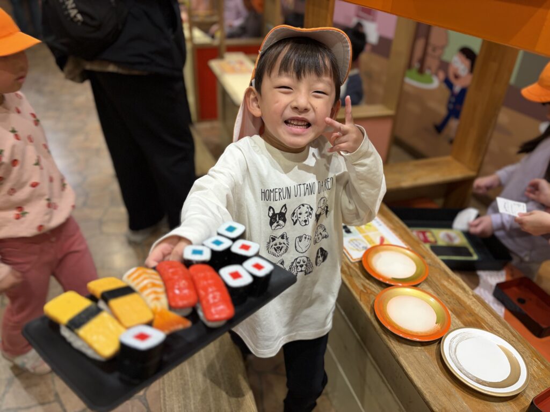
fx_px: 413
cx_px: 275
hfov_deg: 67.3
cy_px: 206
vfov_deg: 53.1
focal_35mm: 26
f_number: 1.6
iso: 160
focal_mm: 5.96
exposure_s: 1/60
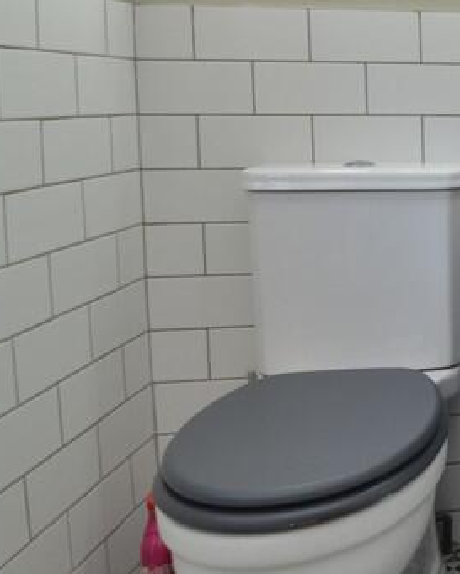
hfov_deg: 24.5
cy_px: 165
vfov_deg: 39.2
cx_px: 706
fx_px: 789
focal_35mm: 46
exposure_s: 1/60
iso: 400
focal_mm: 11
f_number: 5.6
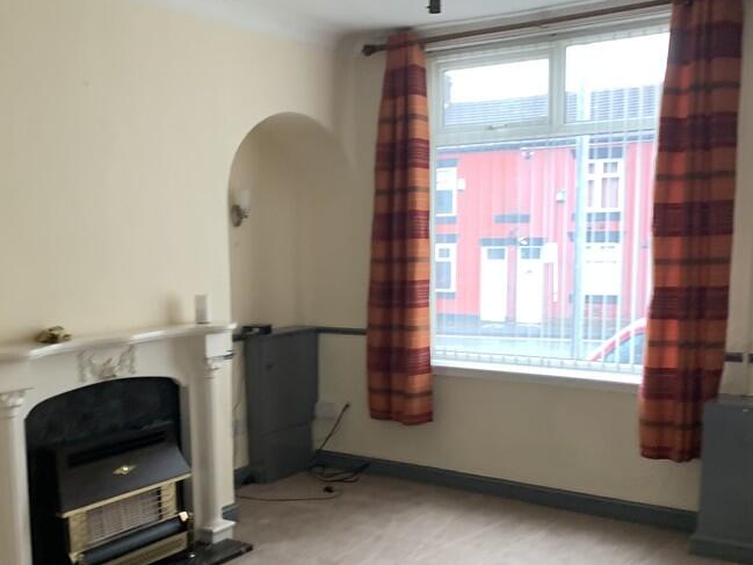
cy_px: 375
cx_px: 334
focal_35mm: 41
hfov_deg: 45.7
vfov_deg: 34.8
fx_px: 892
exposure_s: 1/60
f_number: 1.8
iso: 160
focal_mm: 4.25
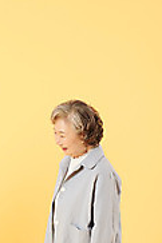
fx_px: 1265
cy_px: 202
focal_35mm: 187
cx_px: -13
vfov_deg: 11.0
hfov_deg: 7.3
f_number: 8
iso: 100
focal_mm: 85
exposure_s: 1/125
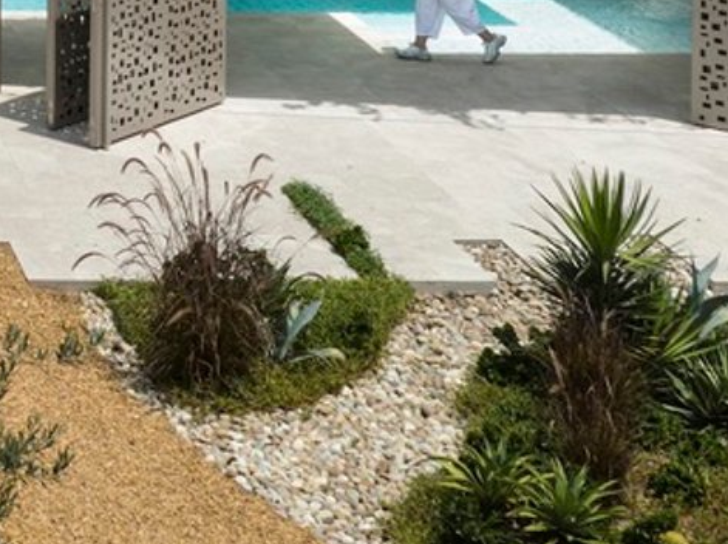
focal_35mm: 102
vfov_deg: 12.6
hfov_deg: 17.0
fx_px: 2142
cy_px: -563
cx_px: -447
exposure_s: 1/240
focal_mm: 12.29
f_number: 6.3
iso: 100
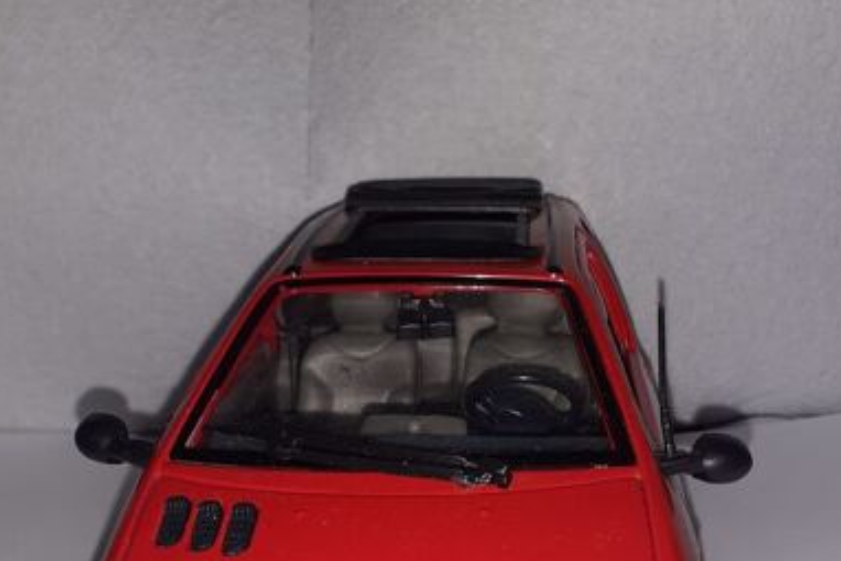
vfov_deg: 28.6
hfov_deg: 41.8
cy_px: 352
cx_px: 484
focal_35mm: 47
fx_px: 1098
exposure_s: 1/17
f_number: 1.9
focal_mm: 3.6
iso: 1000
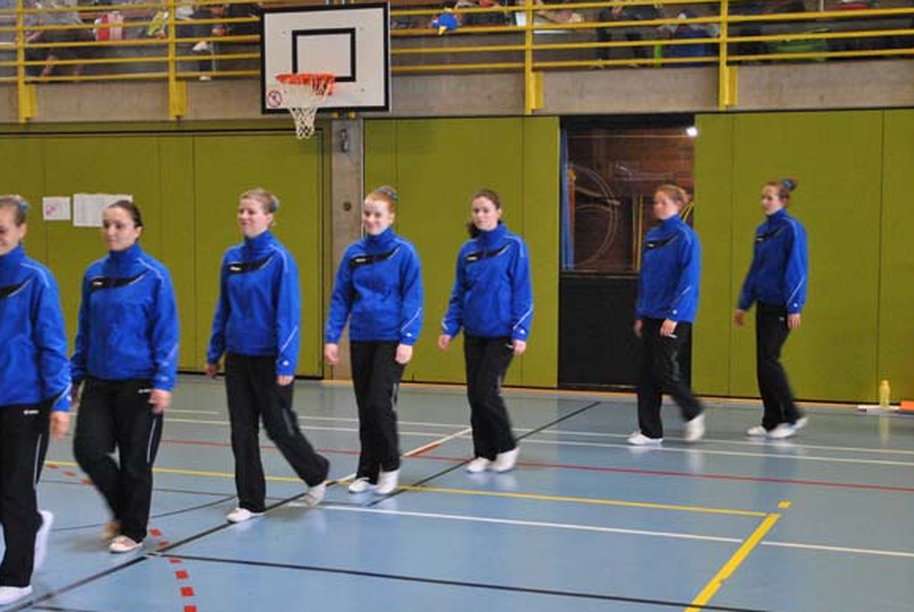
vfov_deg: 23.5
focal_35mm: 58
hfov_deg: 34.4
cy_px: 314
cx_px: 450
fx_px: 1475
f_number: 3.2
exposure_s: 1/60
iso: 800
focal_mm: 28
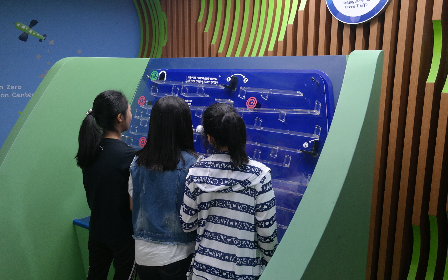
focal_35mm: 31
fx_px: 378
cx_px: 223
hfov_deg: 61.2
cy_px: 142
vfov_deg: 40.6
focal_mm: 20
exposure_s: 1/40
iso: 800
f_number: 3.5
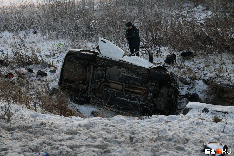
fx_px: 403
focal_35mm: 62
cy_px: 78
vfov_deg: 21.9
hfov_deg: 32.4
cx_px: 117
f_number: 3.5
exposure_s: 1/250
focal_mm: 62
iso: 200
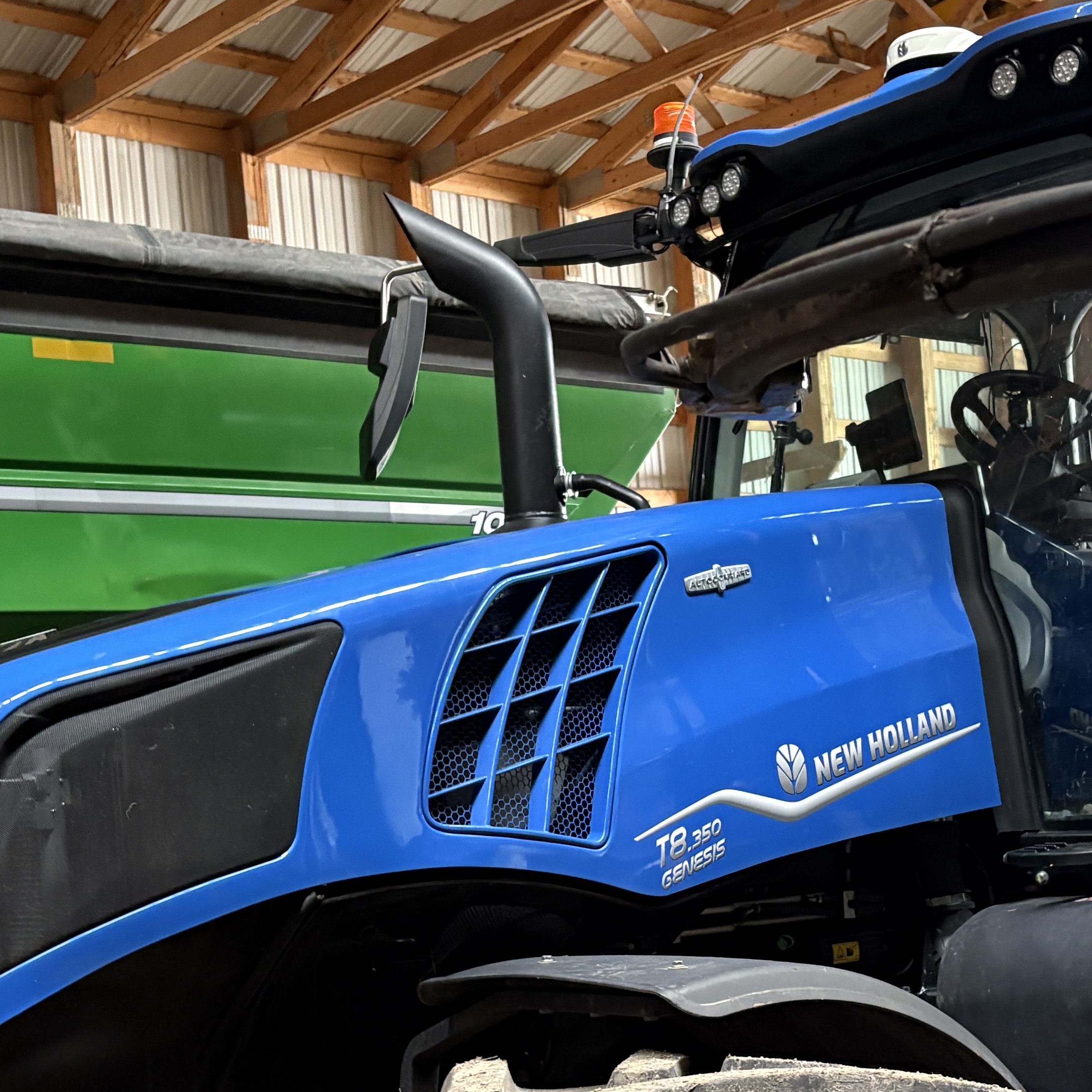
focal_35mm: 59
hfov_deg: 29.0
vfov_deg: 28.7
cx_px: 682
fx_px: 2106
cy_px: 814
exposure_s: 1/30
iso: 640
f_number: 1.6
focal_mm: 5.96
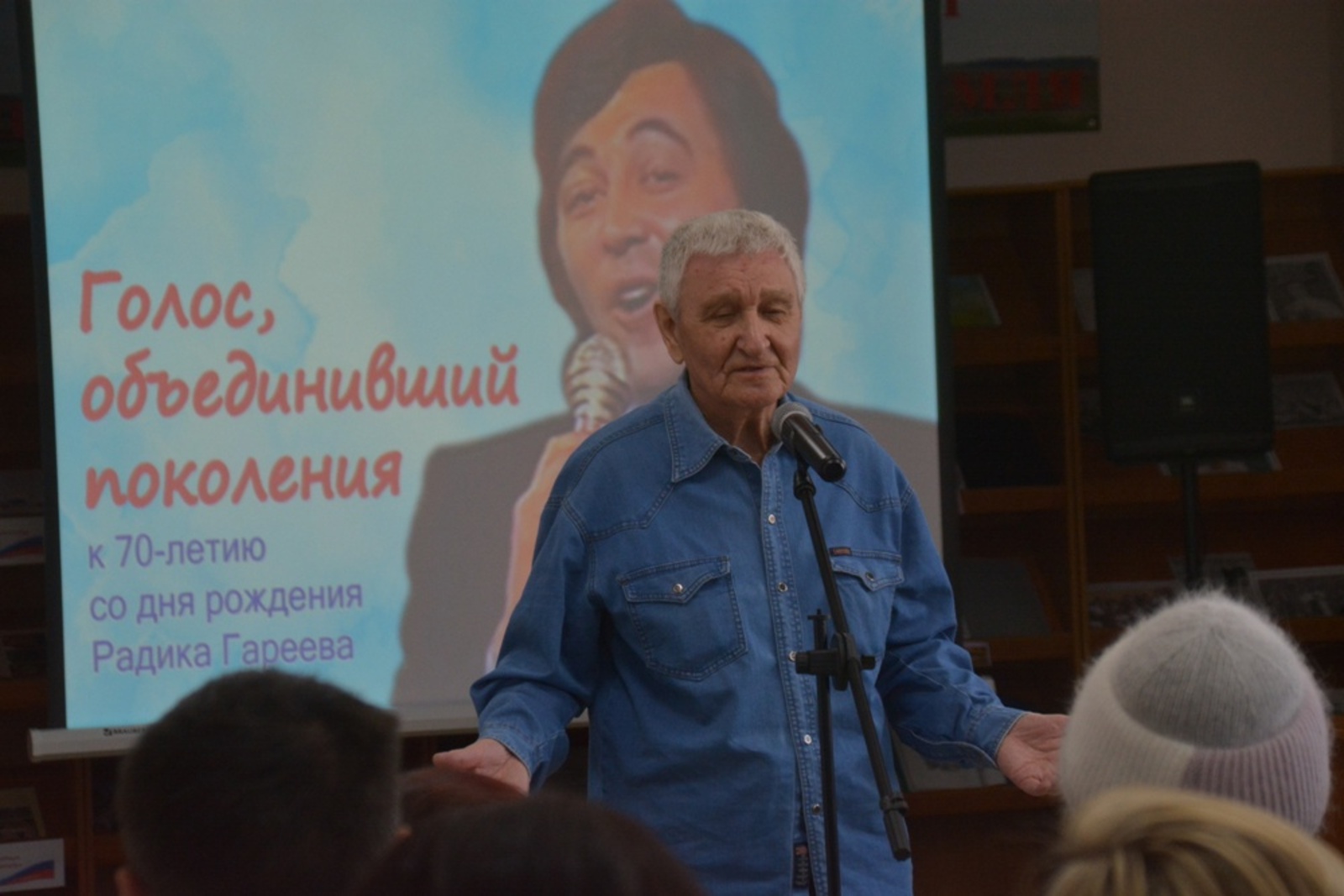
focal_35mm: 150
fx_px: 5600
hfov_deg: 13.7
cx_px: 672
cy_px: 448
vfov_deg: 9.2
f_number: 7.1
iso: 1100
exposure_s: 1/160
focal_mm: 100
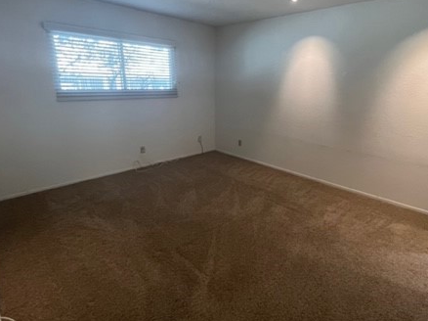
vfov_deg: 68.5
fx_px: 235
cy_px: 145
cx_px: 239
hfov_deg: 84.3
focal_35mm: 19
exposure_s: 1/60
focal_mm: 1.57
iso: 400
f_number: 1.8
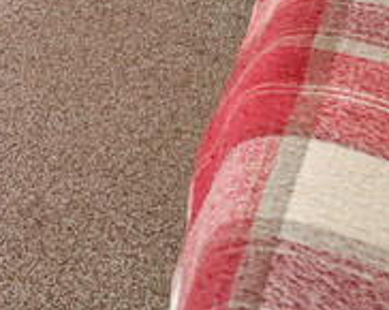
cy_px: -374
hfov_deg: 18.5
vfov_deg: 14.8
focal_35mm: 77
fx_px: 885
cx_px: -336
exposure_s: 1/183
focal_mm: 2.22
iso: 40
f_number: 2.2
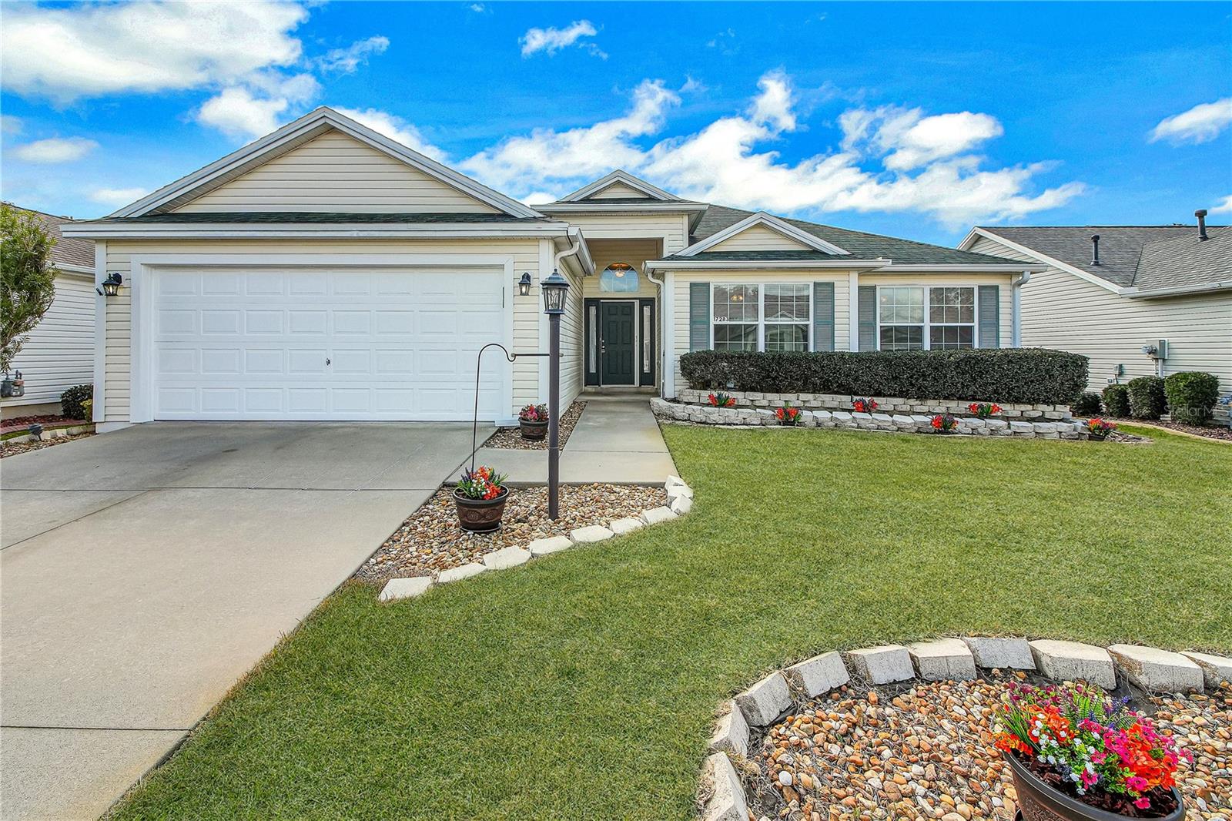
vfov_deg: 77.3
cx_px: 616
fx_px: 513
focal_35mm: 15
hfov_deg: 100.4
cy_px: 410
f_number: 8
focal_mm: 10
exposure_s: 1/800
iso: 500
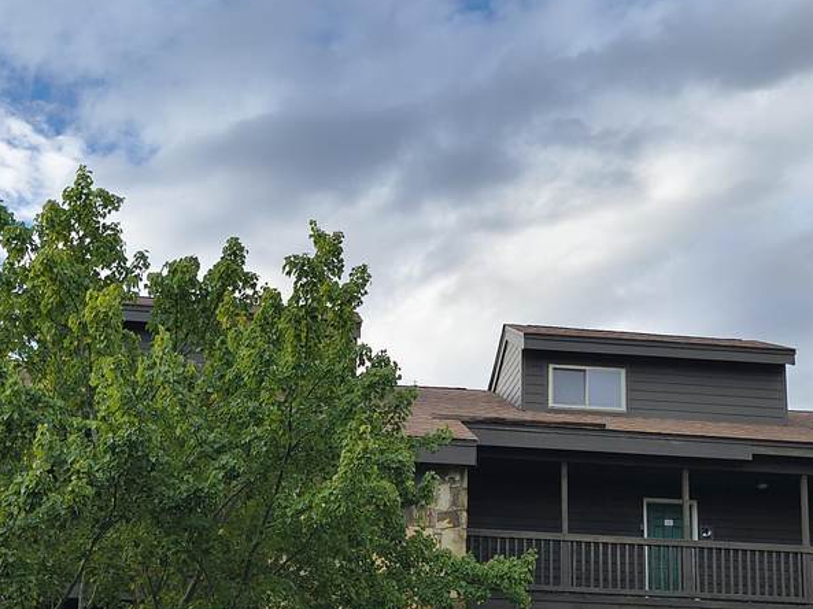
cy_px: 561
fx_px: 1267
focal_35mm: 54
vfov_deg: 26.0
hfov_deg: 35.6
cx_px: 426
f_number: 1.7
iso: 100
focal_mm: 4.68
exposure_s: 1/705
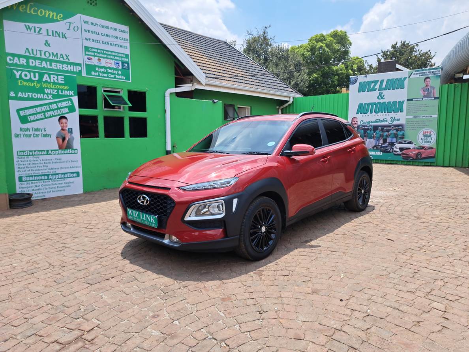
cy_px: 176
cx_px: 234
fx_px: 325
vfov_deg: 56.8
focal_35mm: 24
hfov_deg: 71.6
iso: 50
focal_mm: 5.23
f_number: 1.8
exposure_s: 1/1022
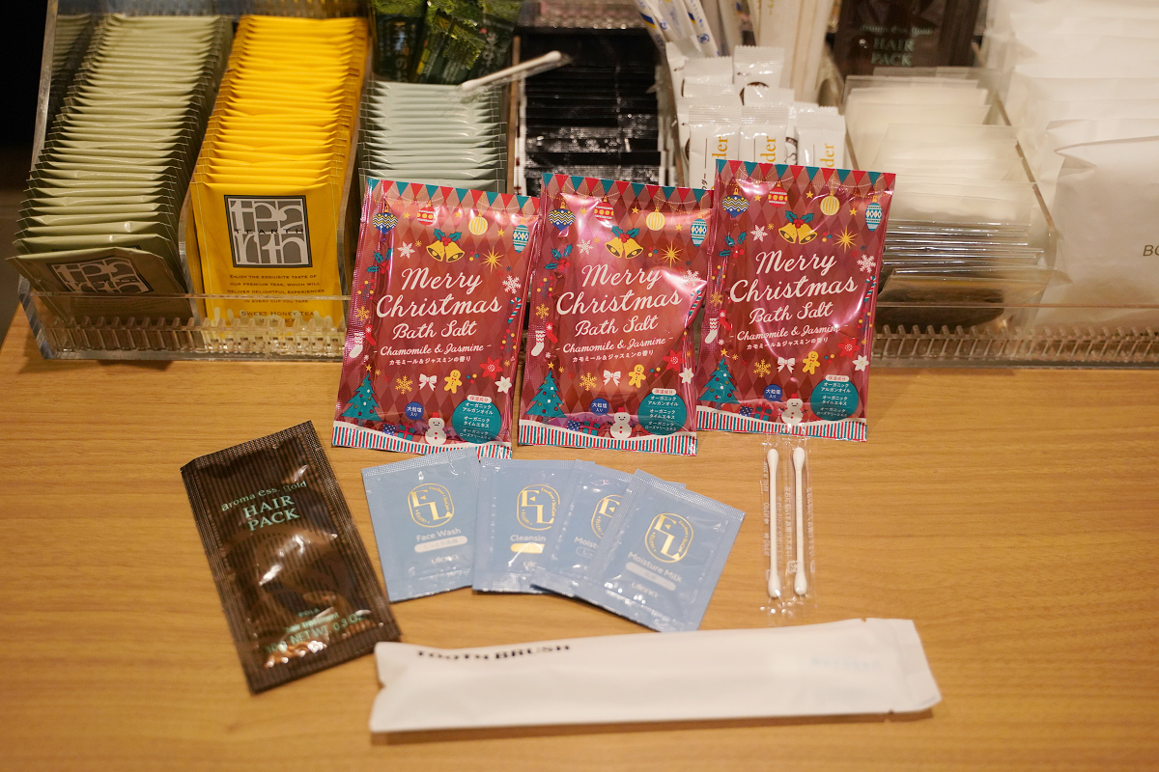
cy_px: 386
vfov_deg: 35.1
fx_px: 1223
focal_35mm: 38
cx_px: 580
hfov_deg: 50.7
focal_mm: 38
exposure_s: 1/160
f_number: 2.8
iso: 3200
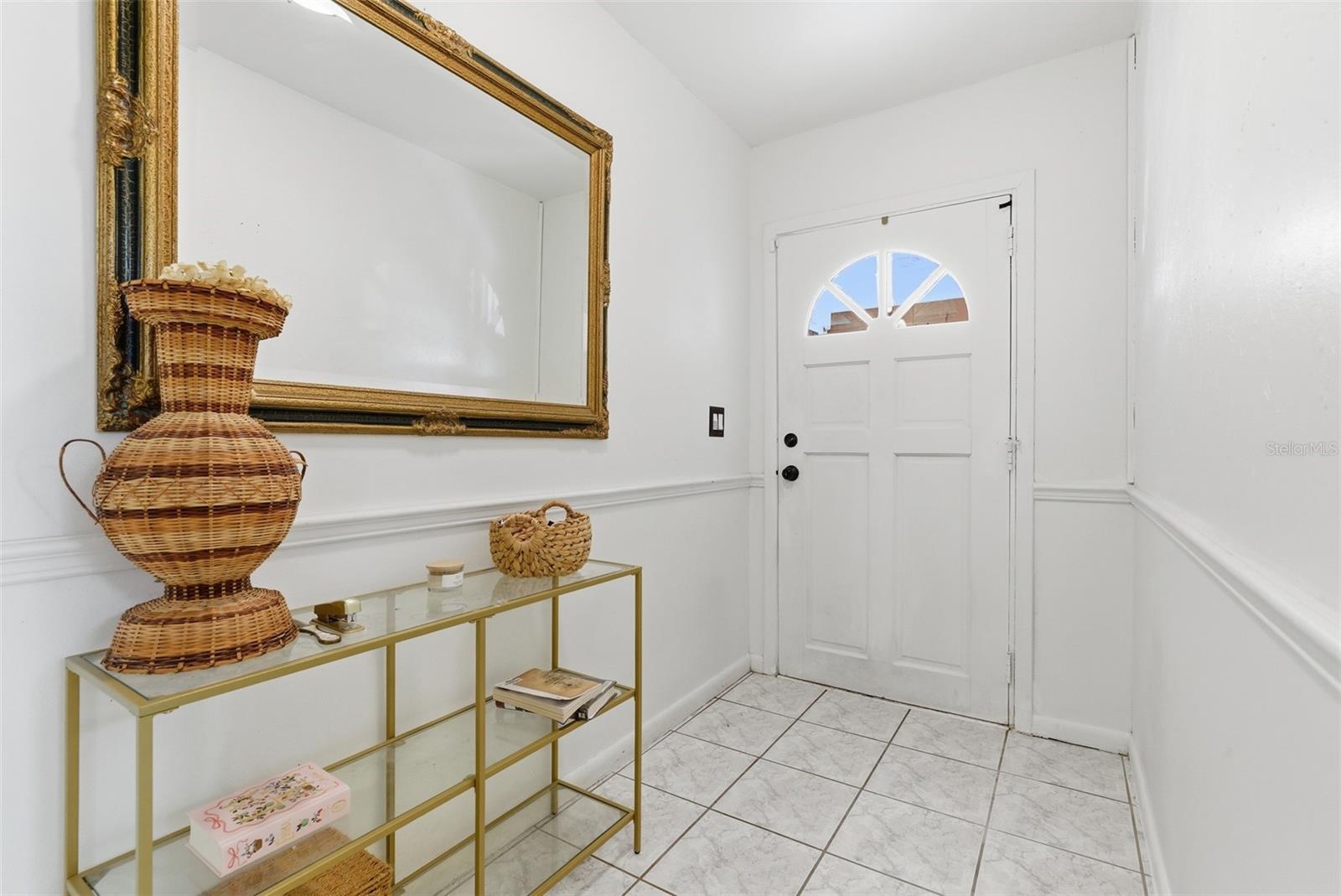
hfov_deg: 96.7
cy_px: 448
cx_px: 670
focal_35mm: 16
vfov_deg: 73.8
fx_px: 596
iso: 400
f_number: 9
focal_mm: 16
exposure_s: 1/15
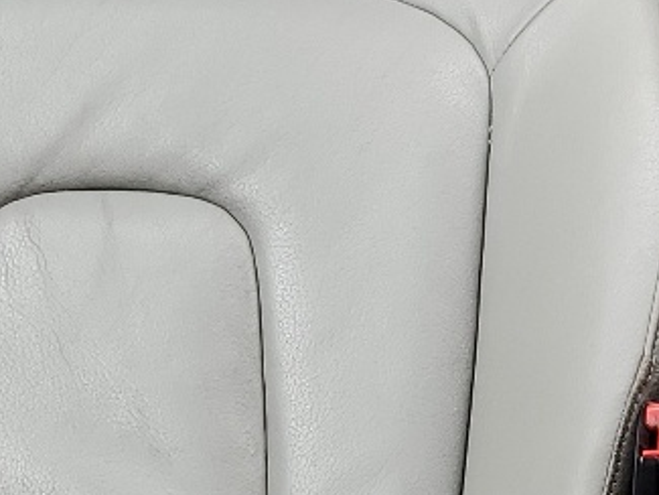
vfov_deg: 11.0
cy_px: -304
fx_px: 2438
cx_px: 844
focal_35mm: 128
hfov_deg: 14.8
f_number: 1.5
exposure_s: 1/122
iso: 50
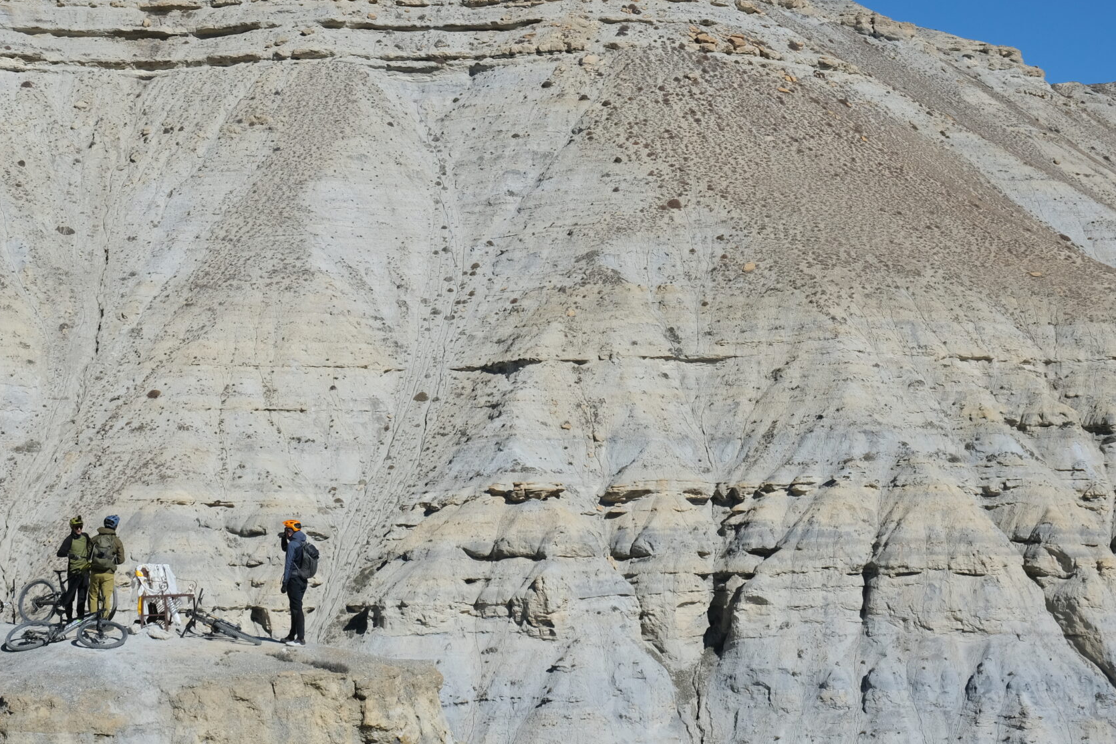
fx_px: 2139
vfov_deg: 19.7
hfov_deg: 29.0
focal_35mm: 69
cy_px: 268
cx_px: 336
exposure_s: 1/1250
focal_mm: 30.2
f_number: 8
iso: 320
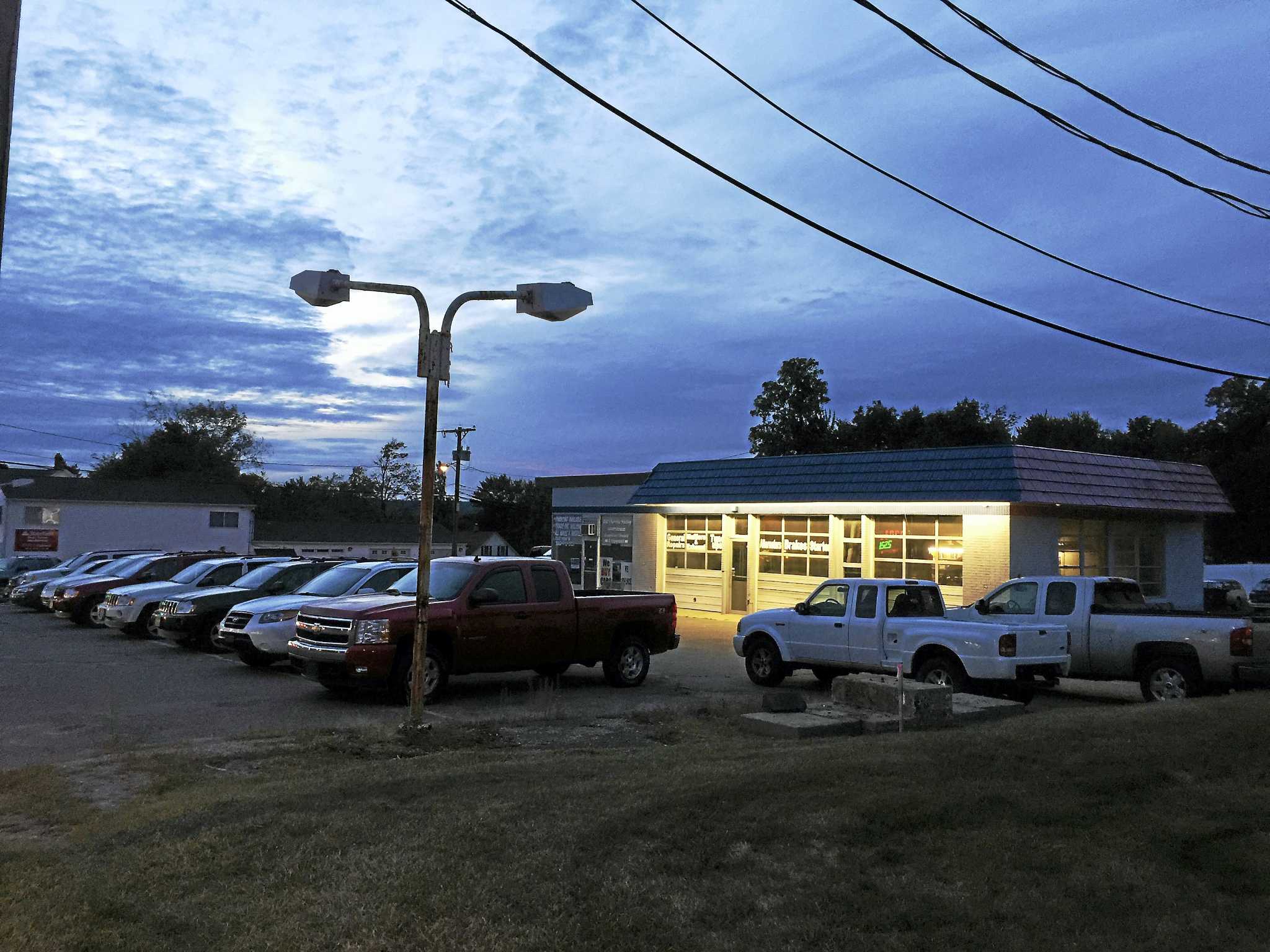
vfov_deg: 48.2
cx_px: 635
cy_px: 476
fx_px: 1064
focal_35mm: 29
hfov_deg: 61.7
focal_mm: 4.15
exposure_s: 1/15
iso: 100
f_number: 2.2
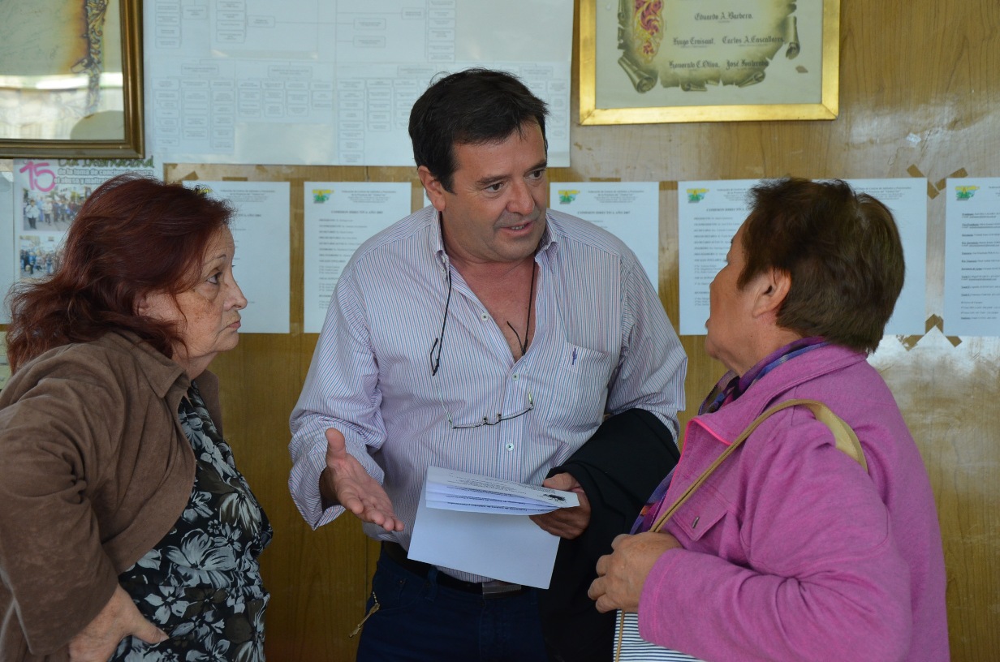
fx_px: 1663
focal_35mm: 60
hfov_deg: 33.5
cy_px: 331
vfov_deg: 22.5
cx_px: 500
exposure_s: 1/50
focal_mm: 40
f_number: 4.5
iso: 800
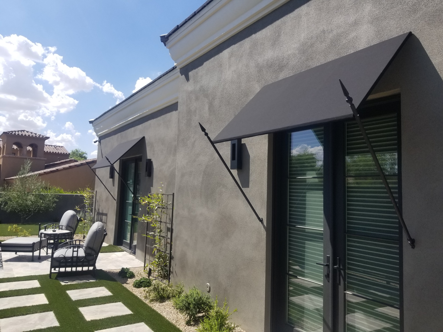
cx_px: 222
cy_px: 166
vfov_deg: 53.1
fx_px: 333
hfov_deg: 67.3
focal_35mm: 26
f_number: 1.7
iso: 50
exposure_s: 1/2400
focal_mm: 4.25
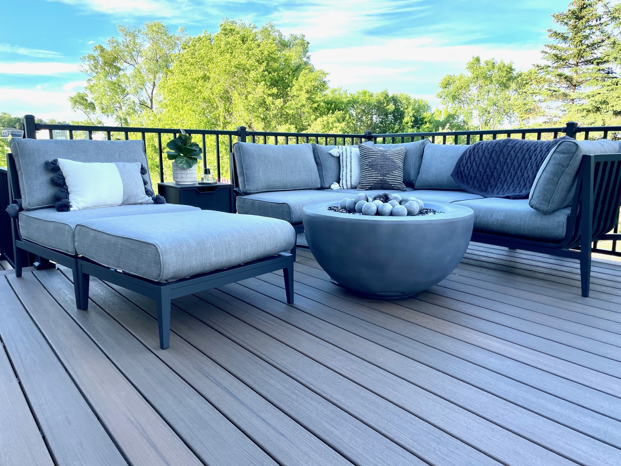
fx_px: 466
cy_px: 233
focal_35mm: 26
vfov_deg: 53.1
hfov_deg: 67.3
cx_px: 310
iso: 32
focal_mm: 4.2
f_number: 1.6
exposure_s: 1/561
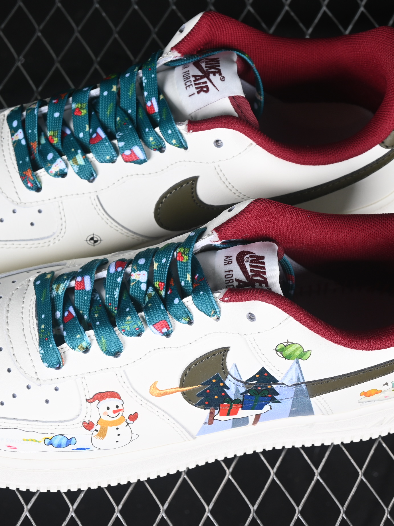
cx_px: 169
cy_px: 262
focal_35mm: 109
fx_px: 1655
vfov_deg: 18.0
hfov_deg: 13.6
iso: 160
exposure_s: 1/80
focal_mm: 50
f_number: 7.1
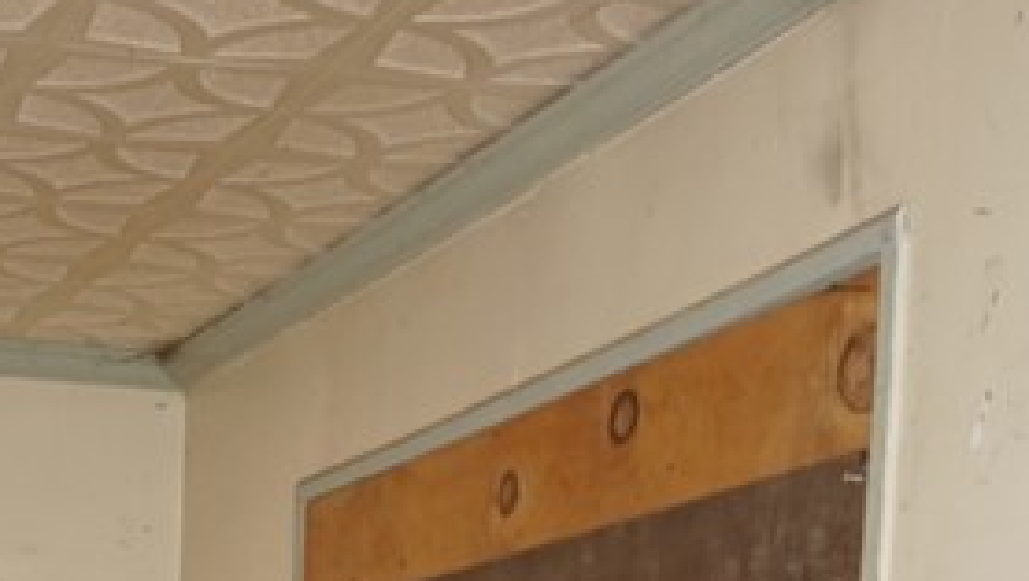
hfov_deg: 20.4
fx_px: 2676
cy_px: 1229
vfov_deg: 11.1
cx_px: -204
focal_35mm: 98
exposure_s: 1/60
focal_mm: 16
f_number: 4
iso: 500
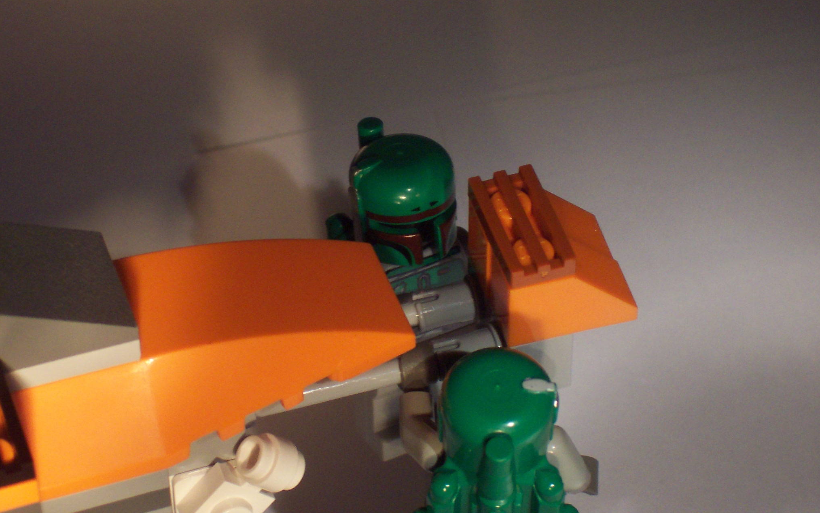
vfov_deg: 8.6
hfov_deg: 13.7
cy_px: 300
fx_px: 3419
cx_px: 410
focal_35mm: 153
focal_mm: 22.4
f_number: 4.9
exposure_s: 1/60
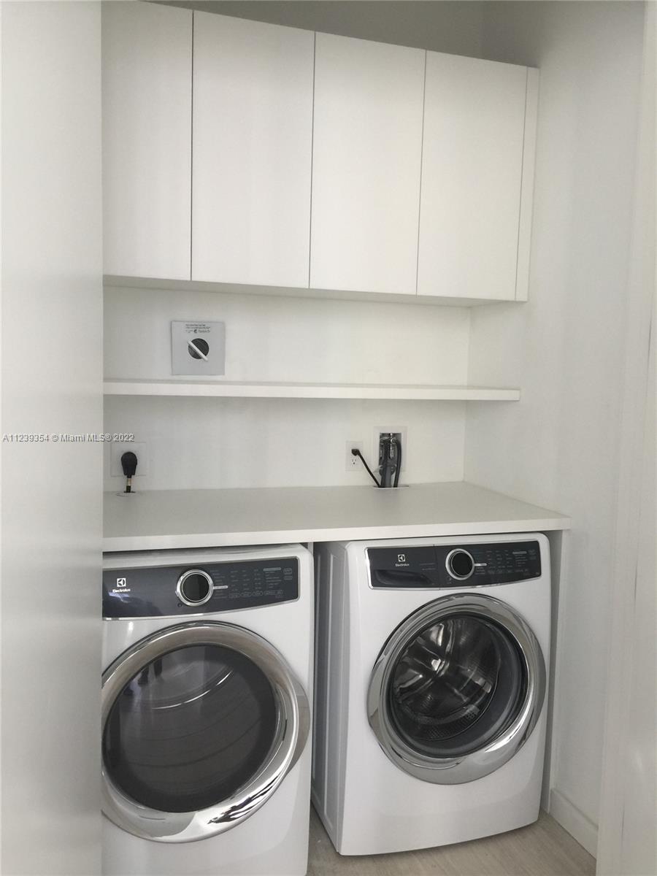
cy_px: 438
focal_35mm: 29
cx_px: 328
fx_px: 734
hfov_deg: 48.2
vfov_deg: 61.7
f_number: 2.2
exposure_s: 1/15
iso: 32
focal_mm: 4.15
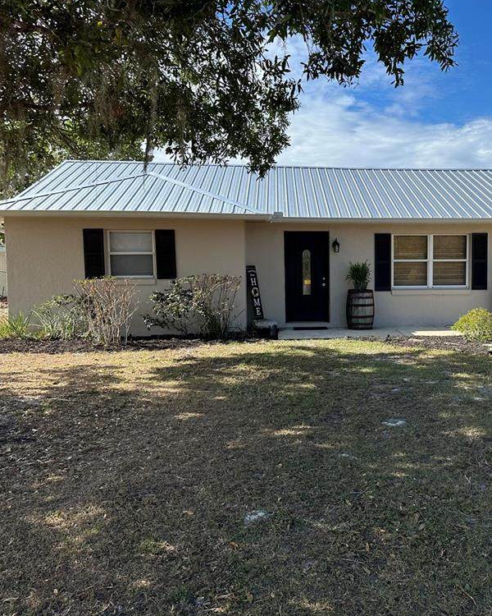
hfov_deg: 44.3
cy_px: 309
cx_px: 367
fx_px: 582
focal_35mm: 32
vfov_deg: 55.7
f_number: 1.78
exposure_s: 1/3247
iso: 80
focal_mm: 6.86
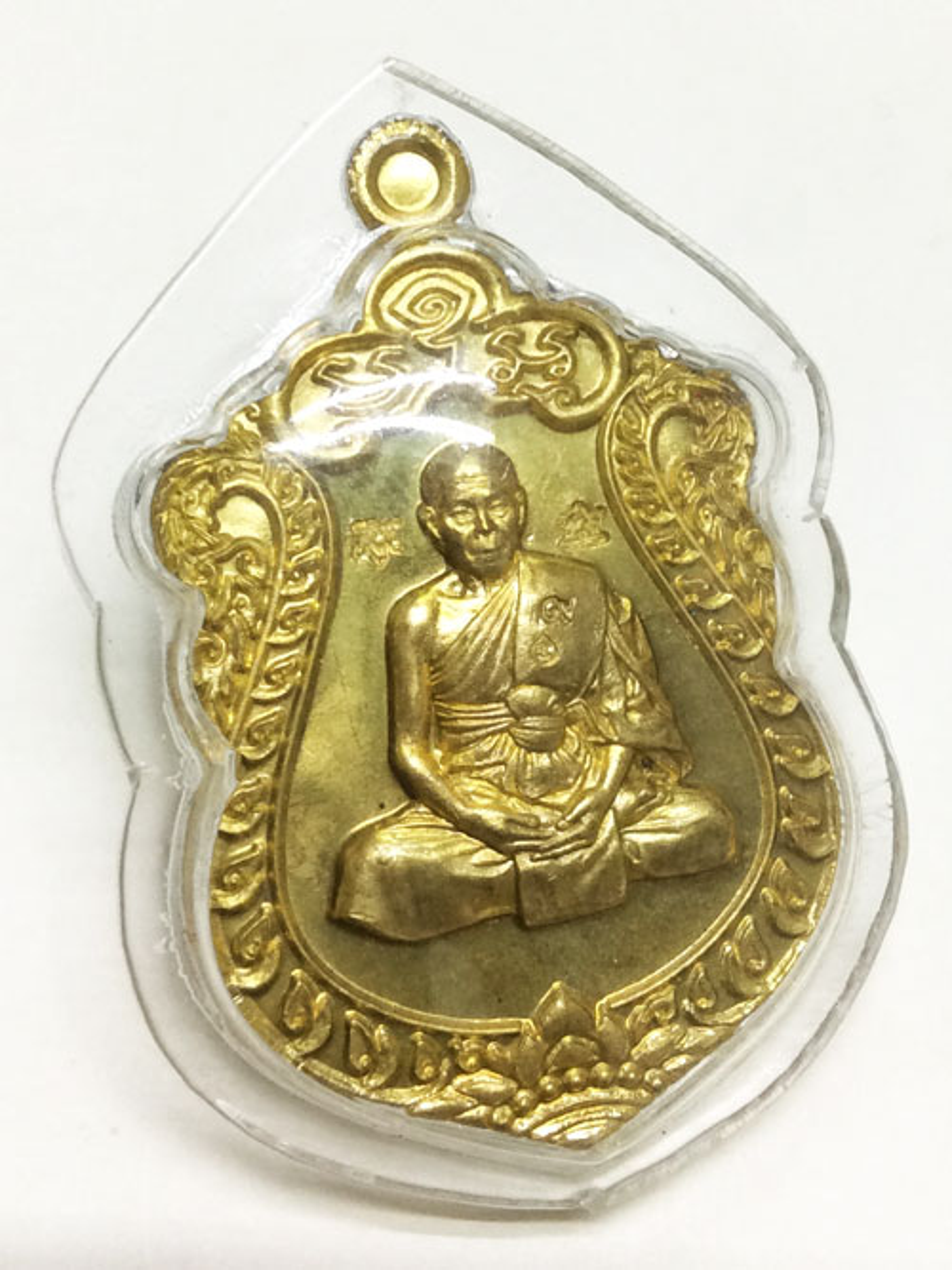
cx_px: 476
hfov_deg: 44.1
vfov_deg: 56.8
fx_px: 1174
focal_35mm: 32
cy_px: 635
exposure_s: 1/25
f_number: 2.4
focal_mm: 3.3
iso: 64
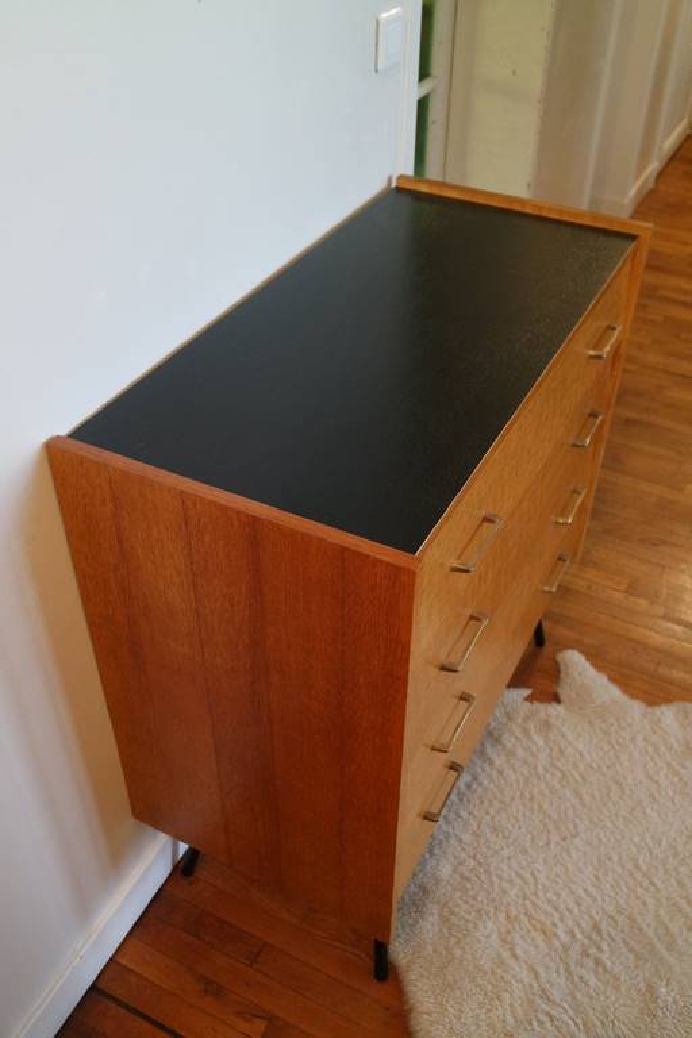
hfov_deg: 40.0
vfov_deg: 57.2
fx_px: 951
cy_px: 519
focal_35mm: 33
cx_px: 346
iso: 1600
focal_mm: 22
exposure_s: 1/40
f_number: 3.5
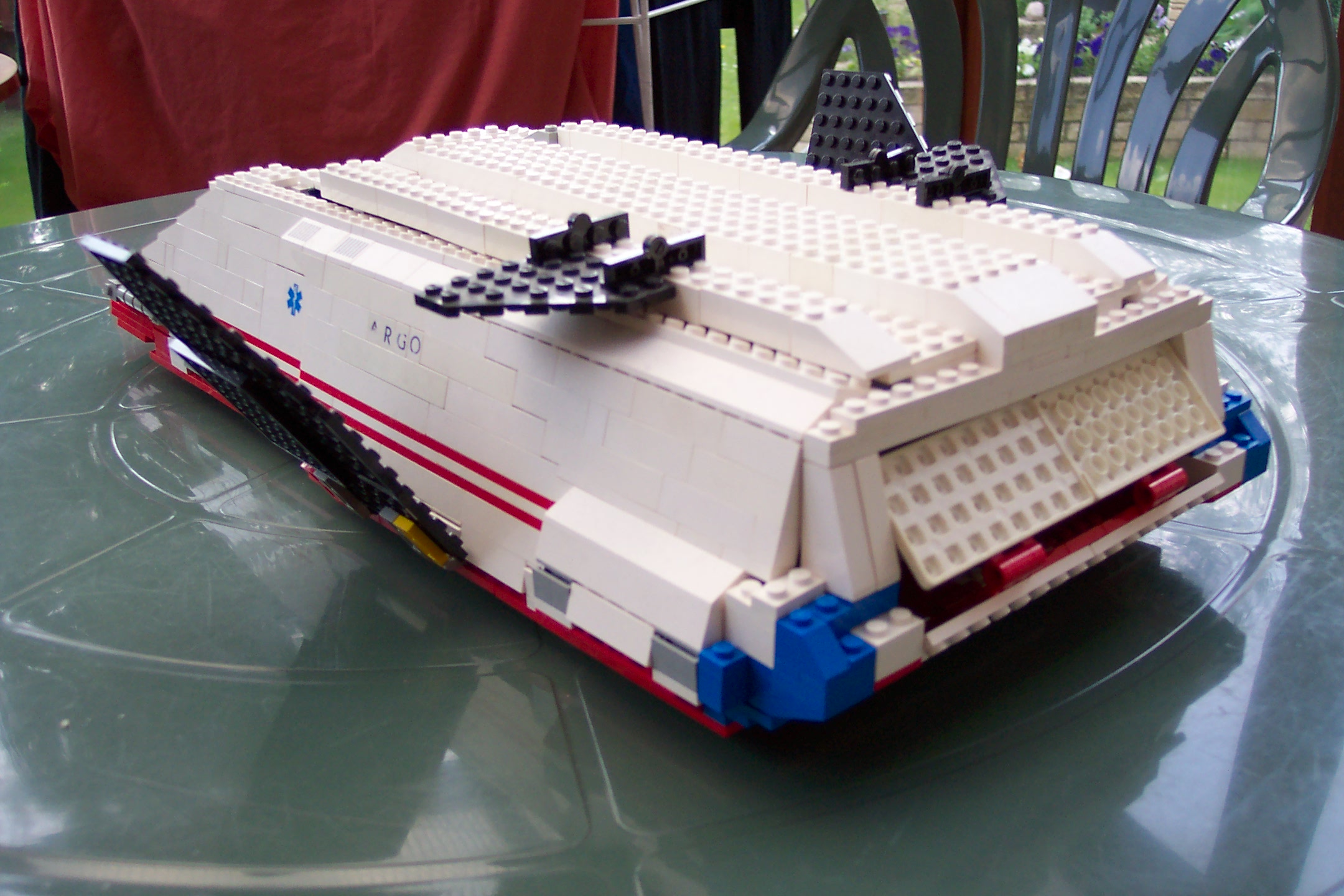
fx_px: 1419
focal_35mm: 38
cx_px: 672
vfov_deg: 35.1
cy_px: 448
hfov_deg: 50.7
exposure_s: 1/250
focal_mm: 8
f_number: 2.8
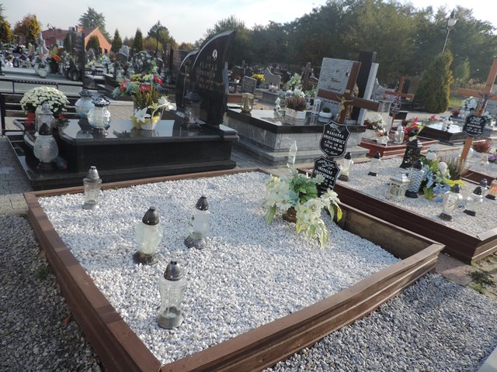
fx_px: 345
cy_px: 186
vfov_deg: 56.8
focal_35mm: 24
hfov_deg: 71.6
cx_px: 248
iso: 80
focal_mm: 4.3
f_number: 3
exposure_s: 1/500
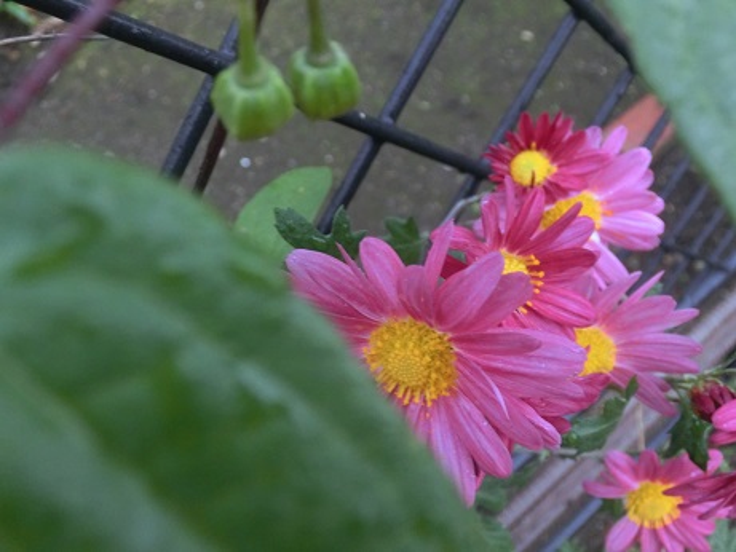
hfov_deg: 50.1
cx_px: 368
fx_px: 787
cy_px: 276
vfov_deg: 38.7
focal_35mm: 37
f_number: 4.1
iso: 800
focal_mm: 6.5
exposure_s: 1/30
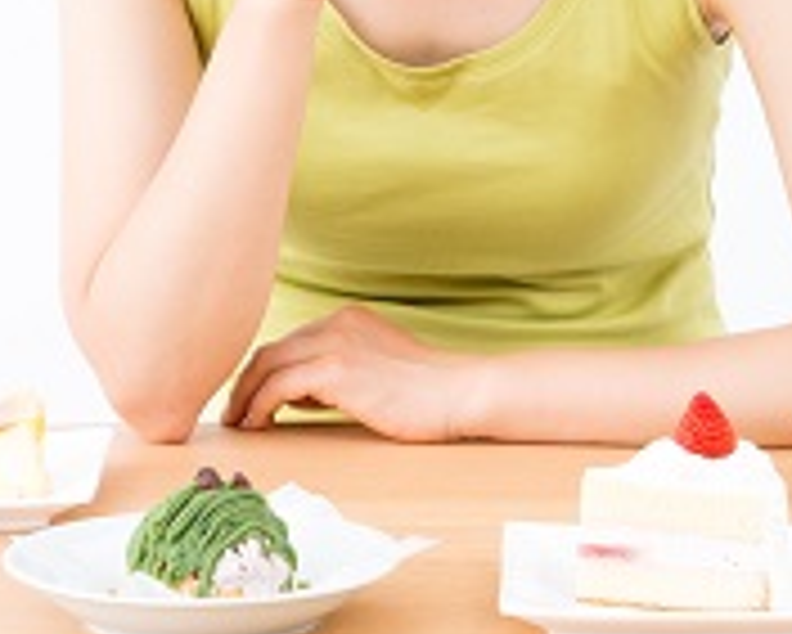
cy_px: -61
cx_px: 396
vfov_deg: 6.9
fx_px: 5254
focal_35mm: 224
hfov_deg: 8.6
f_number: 10
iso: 100
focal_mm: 70
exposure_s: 1/125
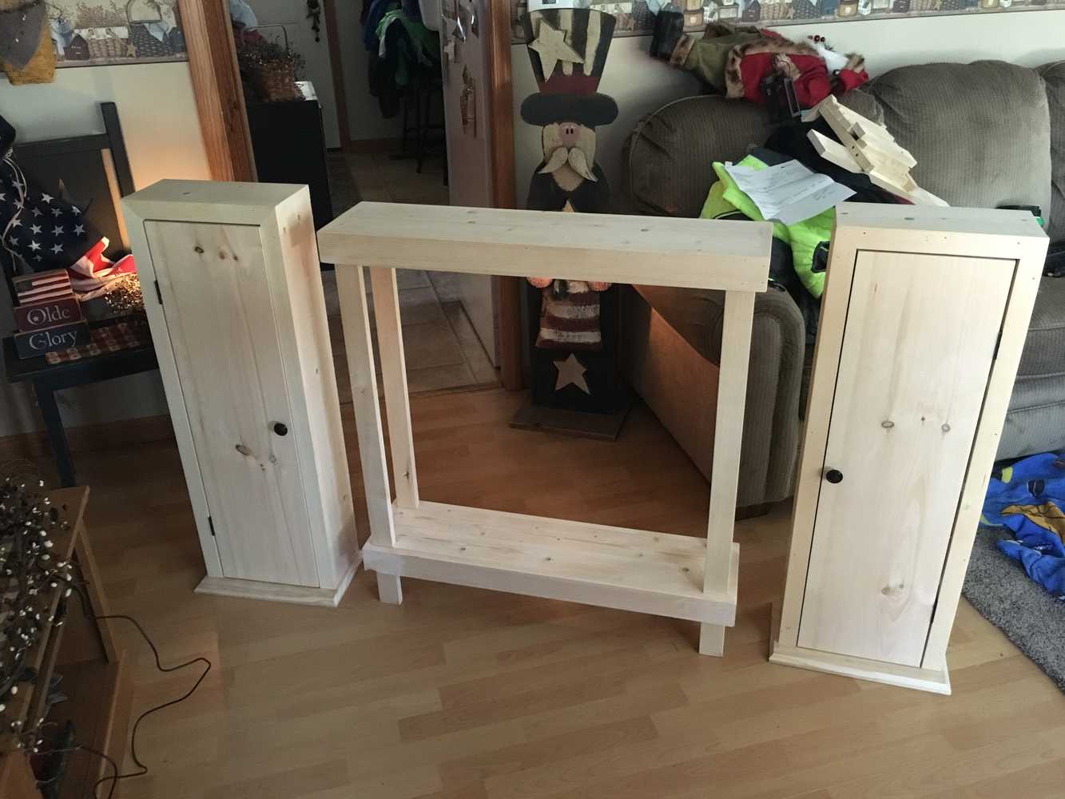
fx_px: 892
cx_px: 532
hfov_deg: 61.7
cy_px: 400
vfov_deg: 48.2
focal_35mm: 29
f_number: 2.2
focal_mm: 4.15
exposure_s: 1/15
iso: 320
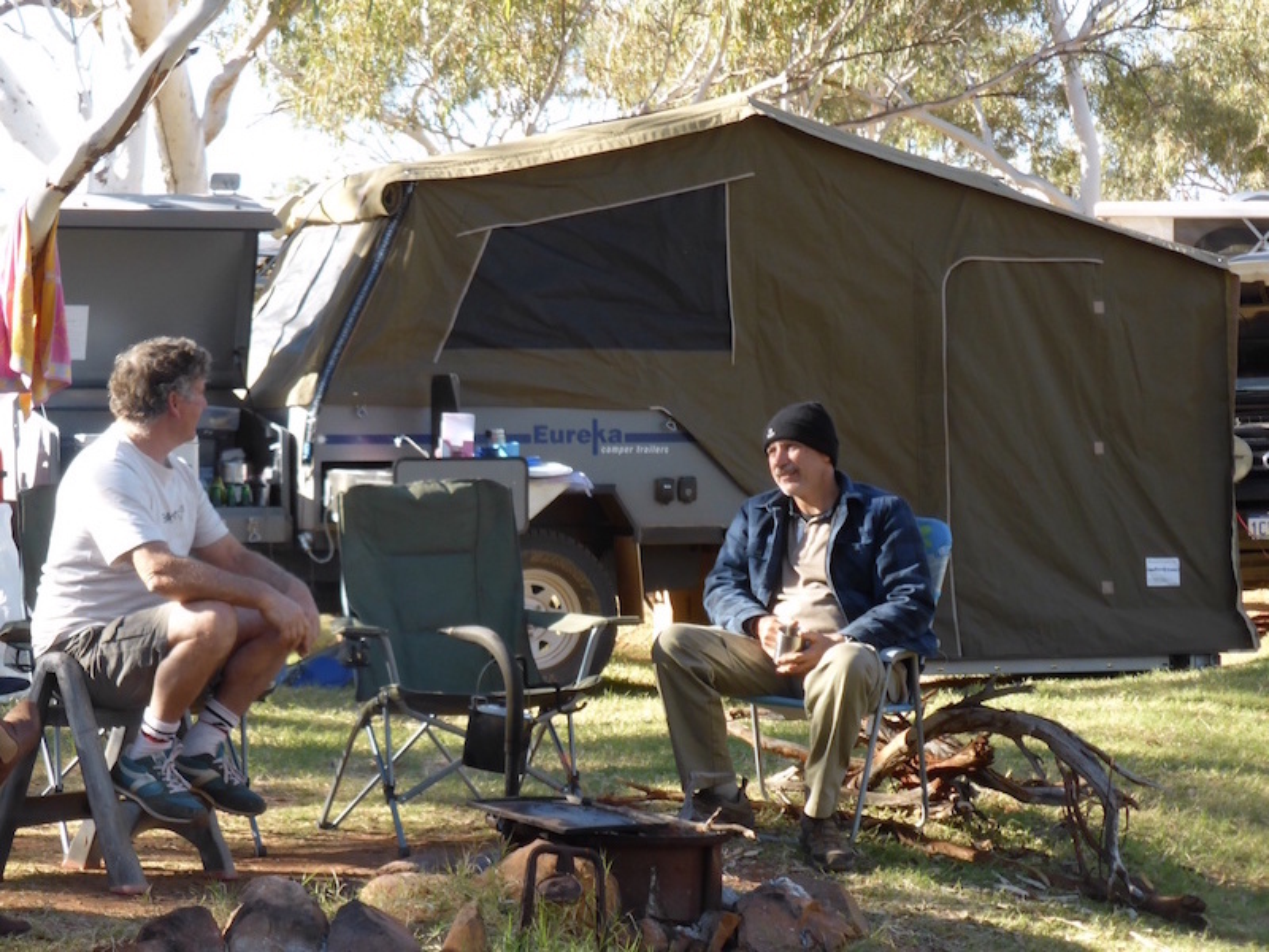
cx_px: 634
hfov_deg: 24.7
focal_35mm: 79
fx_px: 2896
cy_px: 476
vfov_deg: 18.7
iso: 100
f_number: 5
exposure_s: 1/100
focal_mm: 13.3
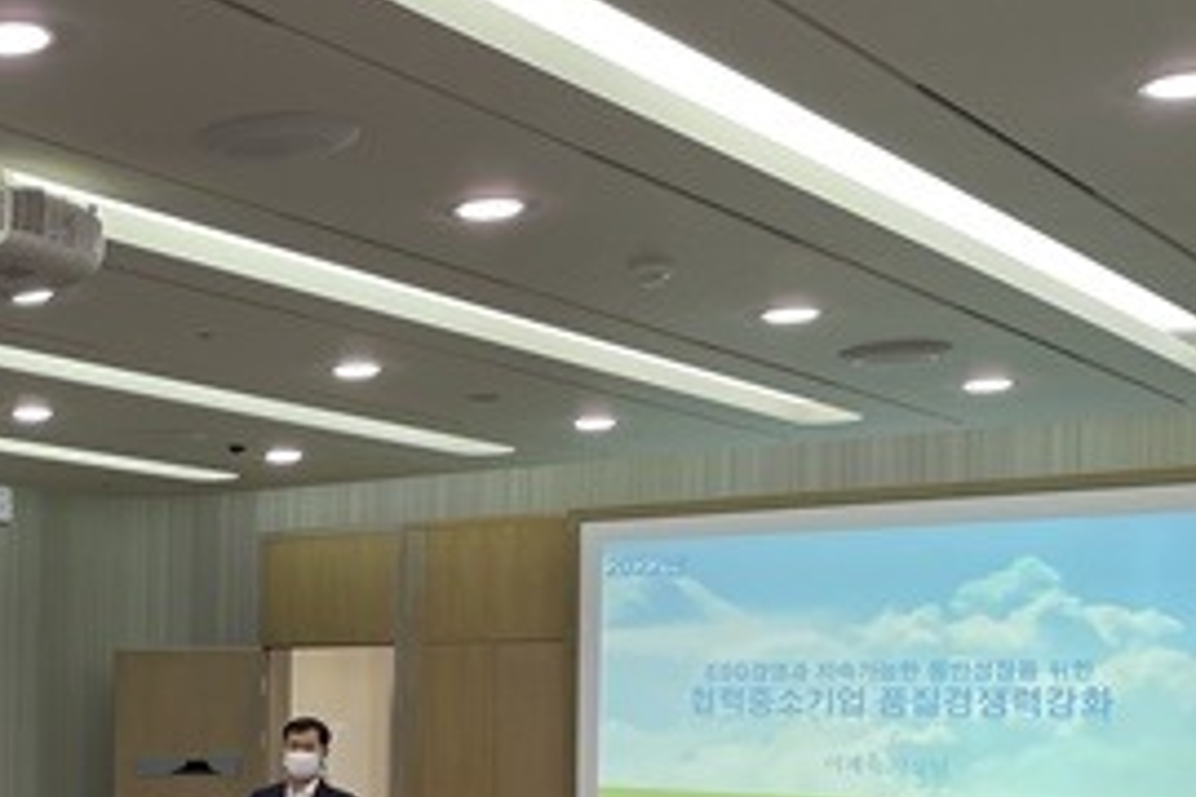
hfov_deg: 27.8
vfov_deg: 20.8
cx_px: -217
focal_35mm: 64
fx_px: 2126
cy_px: 731
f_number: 1.6
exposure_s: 1/120
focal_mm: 4.2
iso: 125
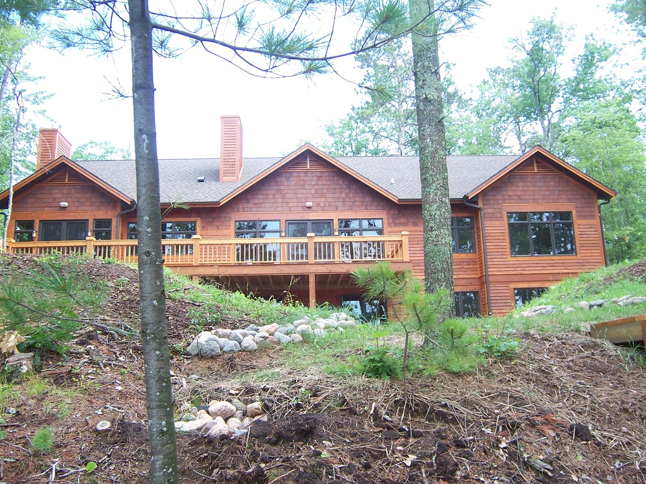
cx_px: 323
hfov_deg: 55.3
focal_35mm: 33
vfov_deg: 43.0
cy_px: 242
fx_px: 616
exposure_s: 1/90
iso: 80
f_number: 3.4
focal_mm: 5.5
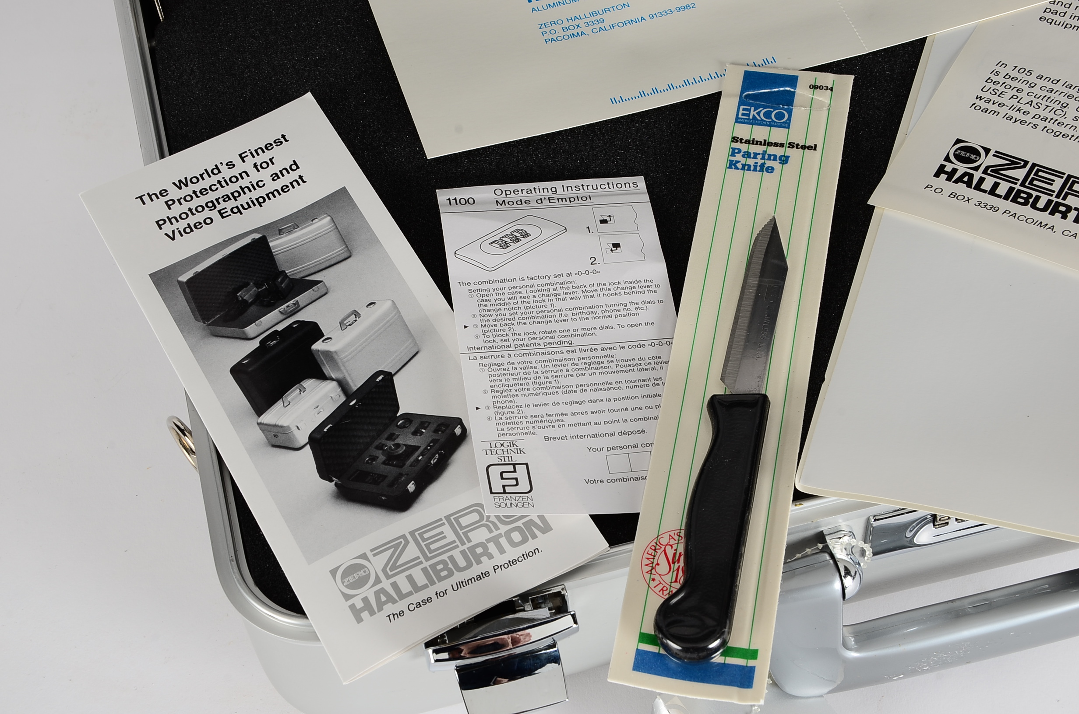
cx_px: 540
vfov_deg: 21.5
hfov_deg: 32.0
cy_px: 357
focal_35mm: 63
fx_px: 1884
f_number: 13
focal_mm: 42
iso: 100
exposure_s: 1/100
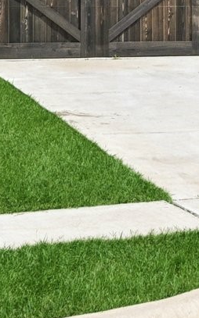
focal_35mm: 154
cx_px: 411
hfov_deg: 8.1
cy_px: -182
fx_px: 1338
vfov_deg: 12.8
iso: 400
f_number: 8
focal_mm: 30
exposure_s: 1/1600
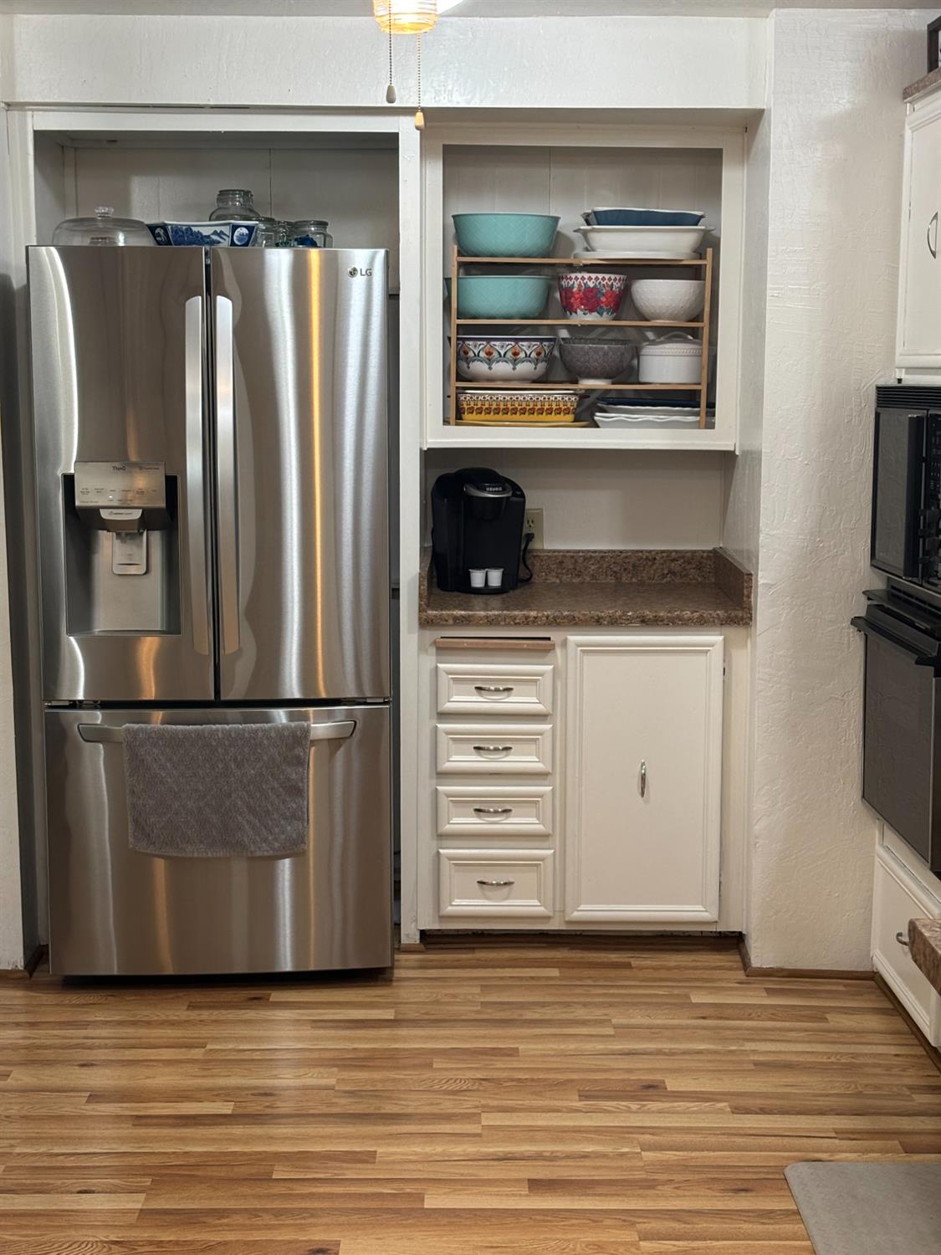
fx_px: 1885
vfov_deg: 36.8
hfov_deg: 28.0
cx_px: 470
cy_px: 628
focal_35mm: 52
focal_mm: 5.96
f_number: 1.6
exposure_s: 1/60
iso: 125
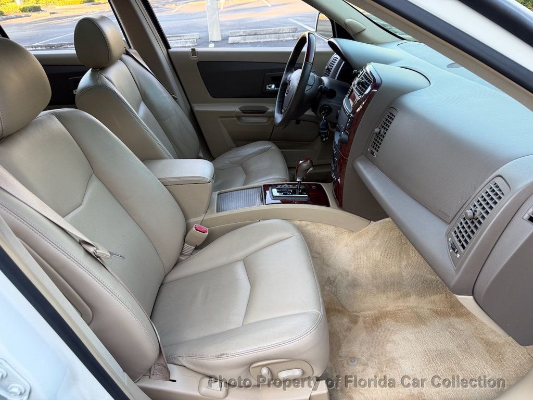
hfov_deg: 71.6
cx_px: 266
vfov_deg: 56.8
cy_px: 200
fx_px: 370
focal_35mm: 24
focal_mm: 6.76
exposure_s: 1/121
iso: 64
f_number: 1.78
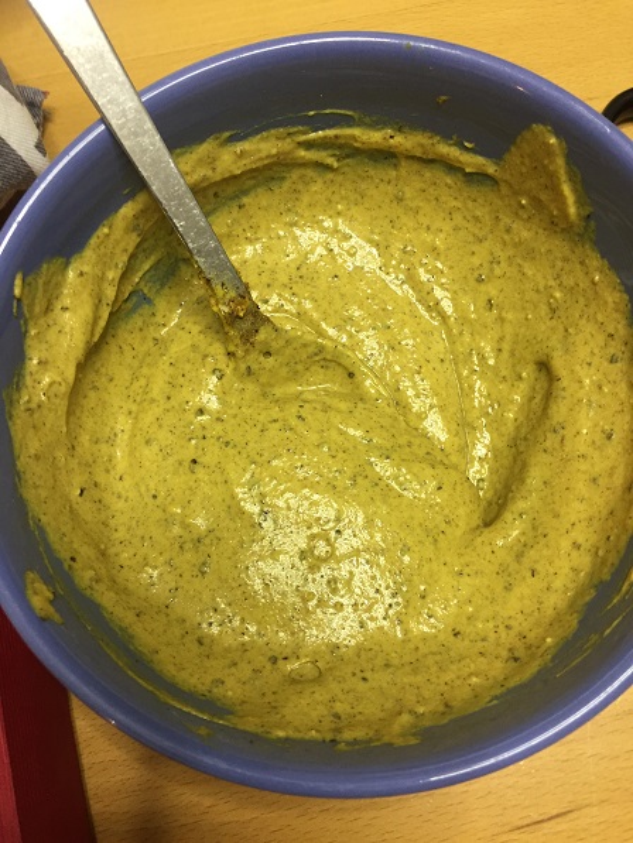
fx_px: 707
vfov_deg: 61.6
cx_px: 316
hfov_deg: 48.2
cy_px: 422
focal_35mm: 29
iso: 160
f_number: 2.2
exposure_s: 1/33
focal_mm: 4.15
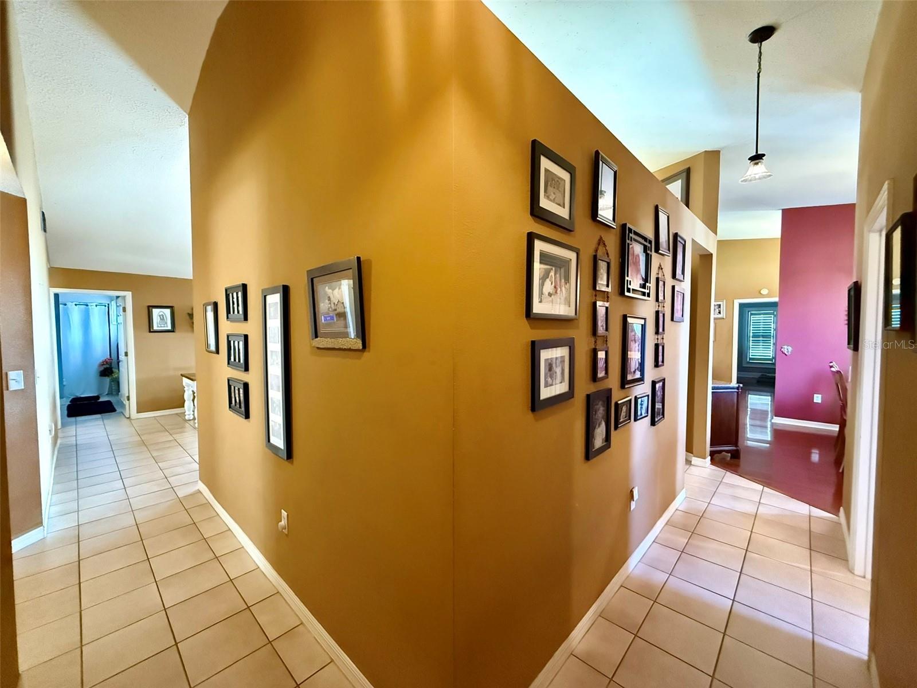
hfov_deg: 102.1
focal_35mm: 14
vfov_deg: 85.7
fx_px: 371
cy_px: 344
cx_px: 458
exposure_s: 1/60
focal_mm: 2.22
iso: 1250
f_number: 2.2
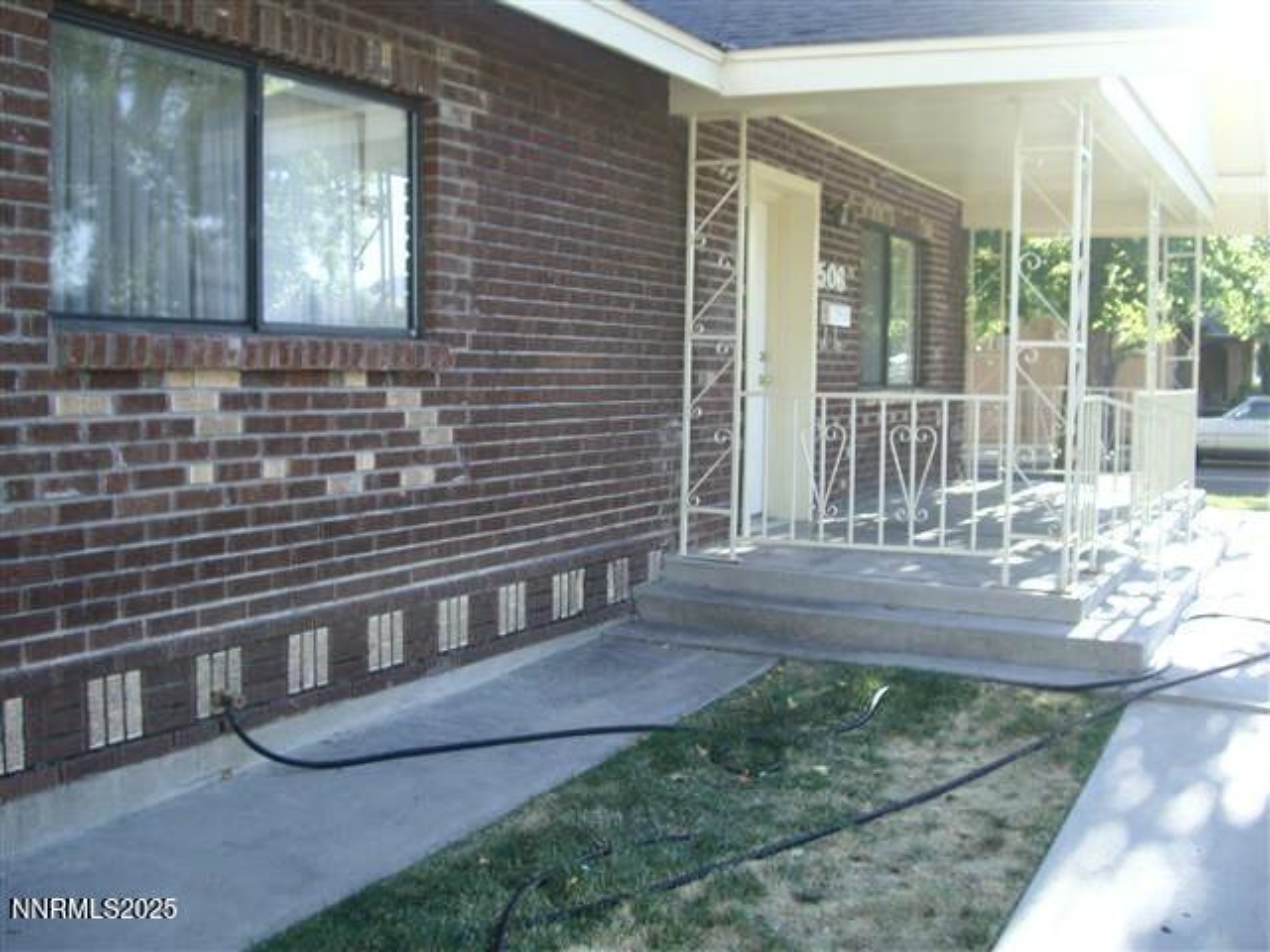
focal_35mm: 38
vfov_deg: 37.7
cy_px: 476
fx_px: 1394
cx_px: 635
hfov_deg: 49.0
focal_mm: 7.9
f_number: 2.8
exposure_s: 1/200
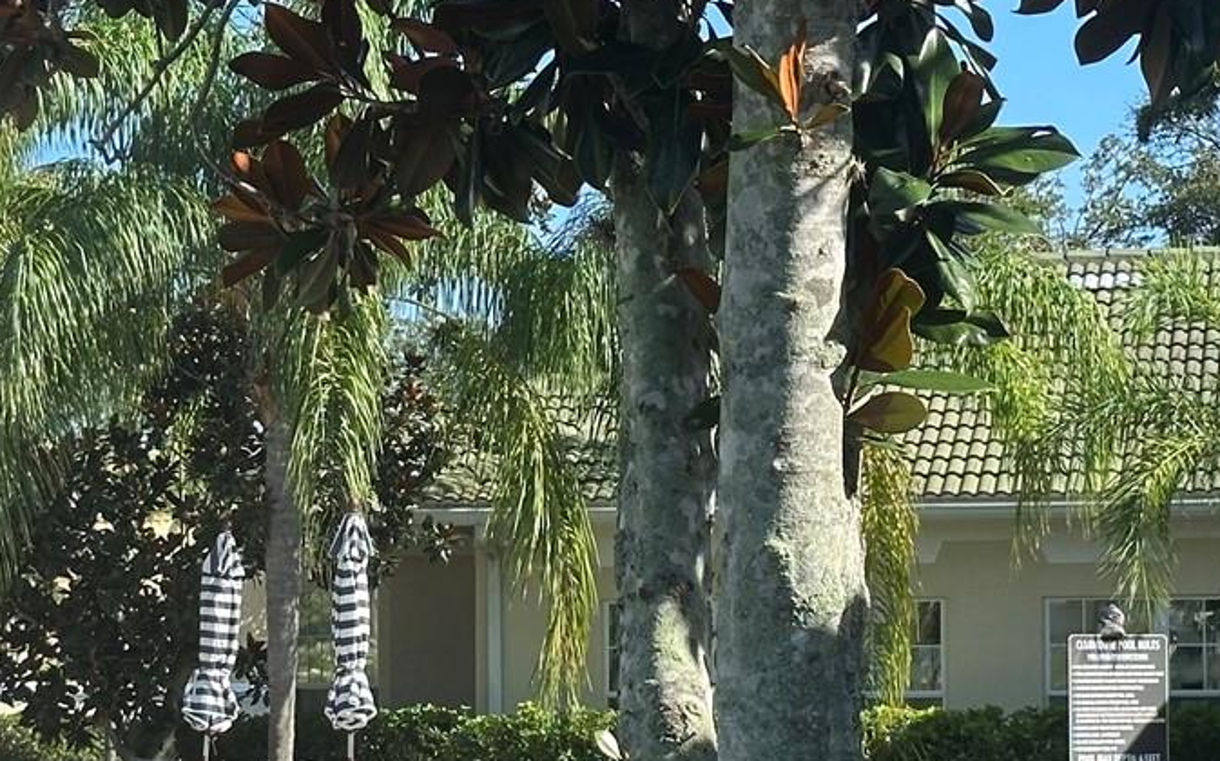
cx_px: 515
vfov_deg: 10.8
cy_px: 524
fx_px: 4021
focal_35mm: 121
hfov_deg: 17.2
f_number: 1.78
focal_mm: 6.86
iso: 64
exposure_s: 1/1953
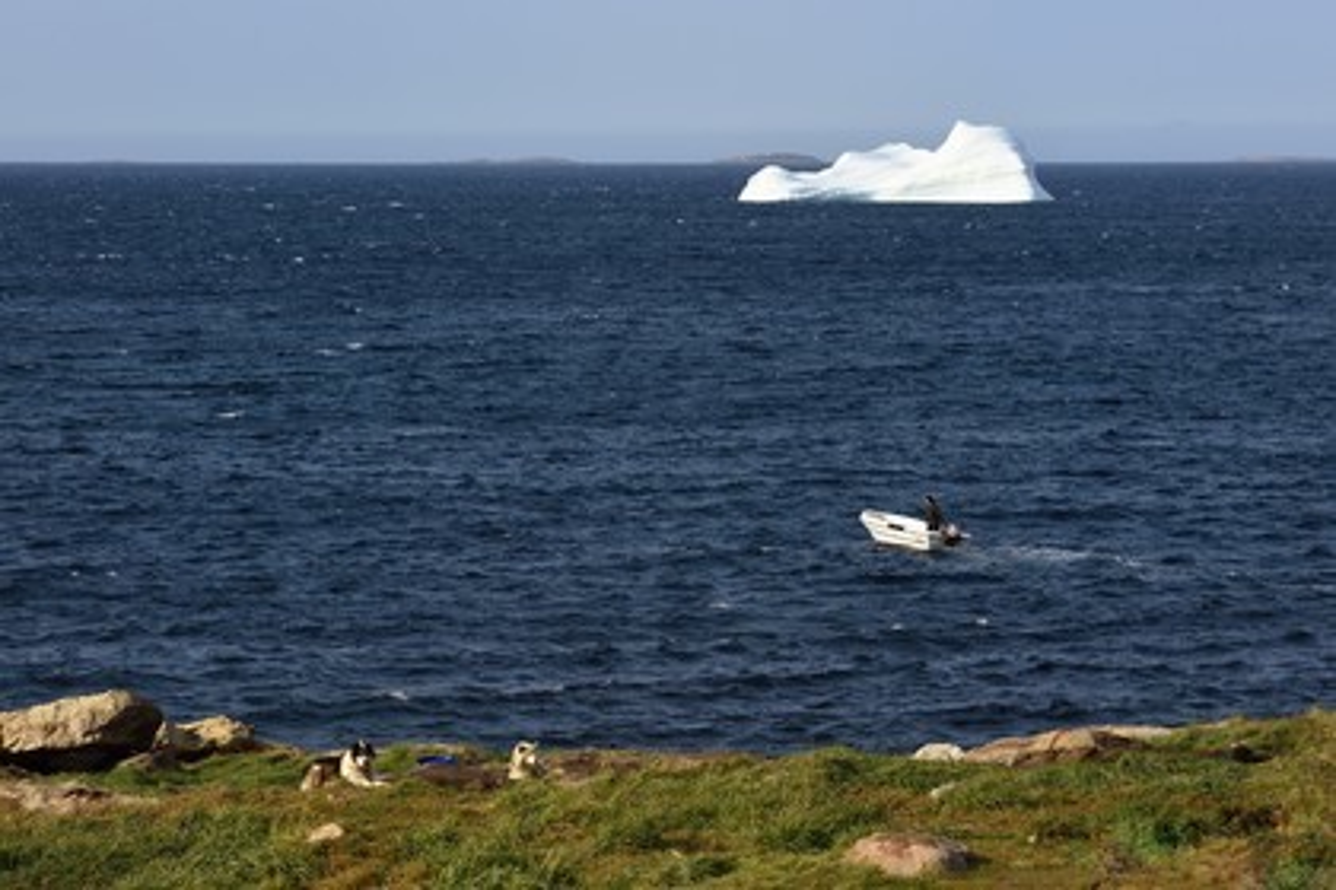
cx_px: 668
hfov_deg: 17.1
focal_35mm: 120
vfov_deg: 11.4
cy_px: 445
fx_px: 4453
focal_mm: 120
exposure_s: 1/400
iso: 200
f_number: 10
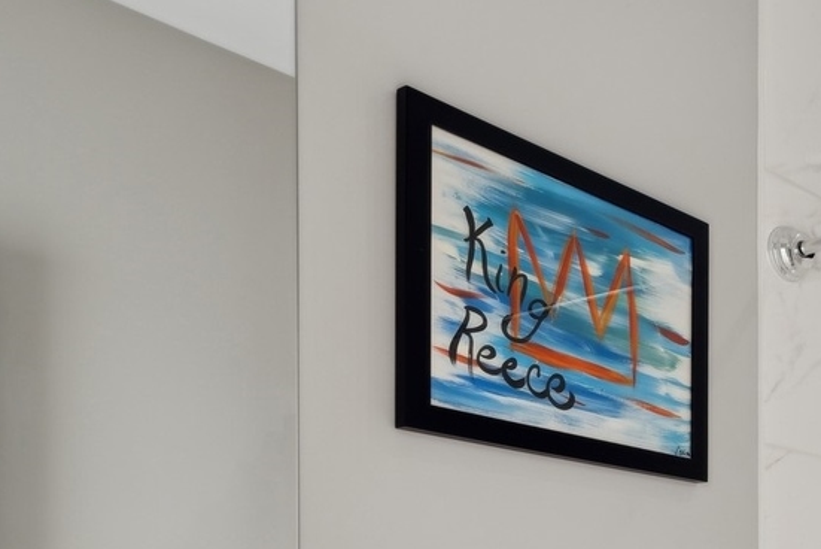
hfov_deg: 34.8
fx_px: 1072
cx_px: 943
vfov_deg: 25.4
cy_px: 680
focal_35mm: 47
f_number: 8
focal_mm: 16
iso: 320
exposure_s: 1/13
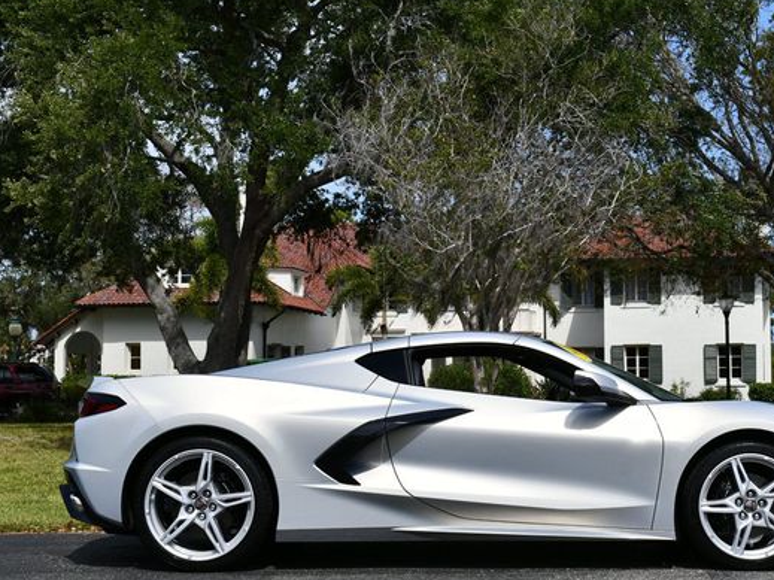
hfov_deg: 33.7
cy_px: 303
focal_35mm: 57
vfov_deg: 25.6
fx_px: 1274
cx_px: 474
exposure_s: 1/320
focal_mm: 24
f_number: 9
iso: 100
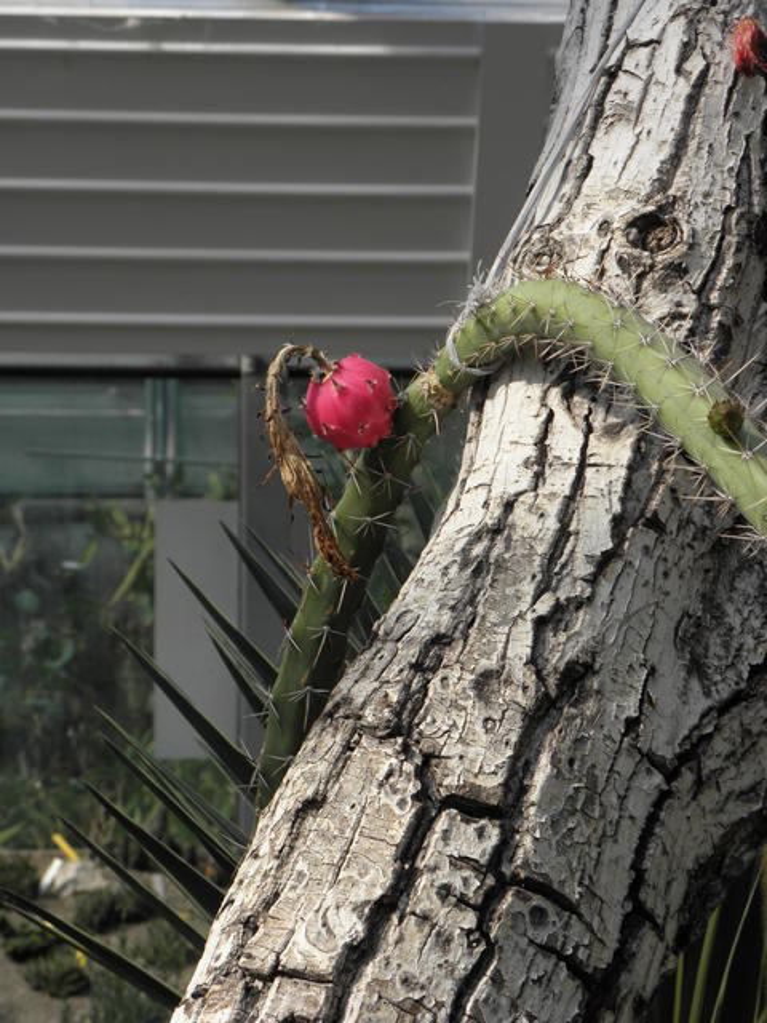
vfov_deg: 16.1
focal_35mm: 122
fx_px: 3604
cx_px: 384
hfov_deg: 12.1
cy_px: 512
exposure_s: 1/200
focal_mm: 21.86
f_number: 4.5
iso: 64
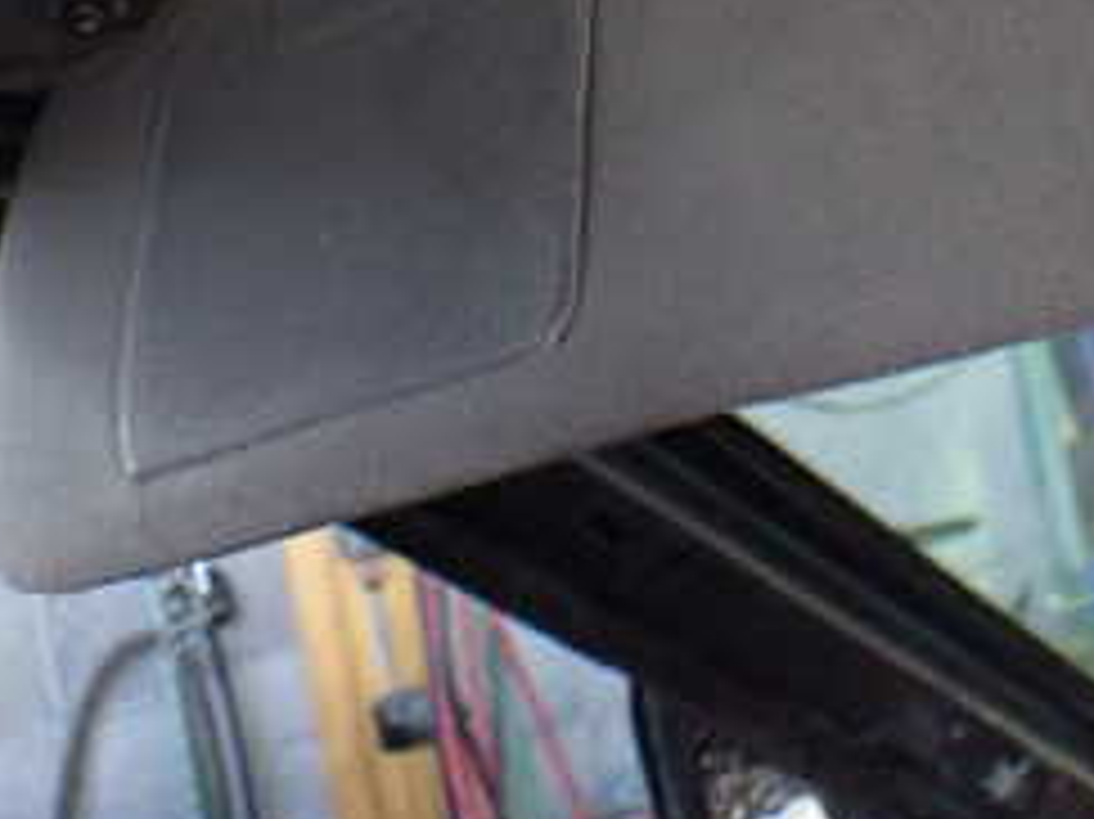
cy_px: -158
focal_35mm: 74
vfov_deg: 18.8
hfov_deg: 26.0
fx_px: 2338
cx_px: 842
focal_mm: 5.4
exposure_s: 1/80
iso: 800
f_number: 2.3
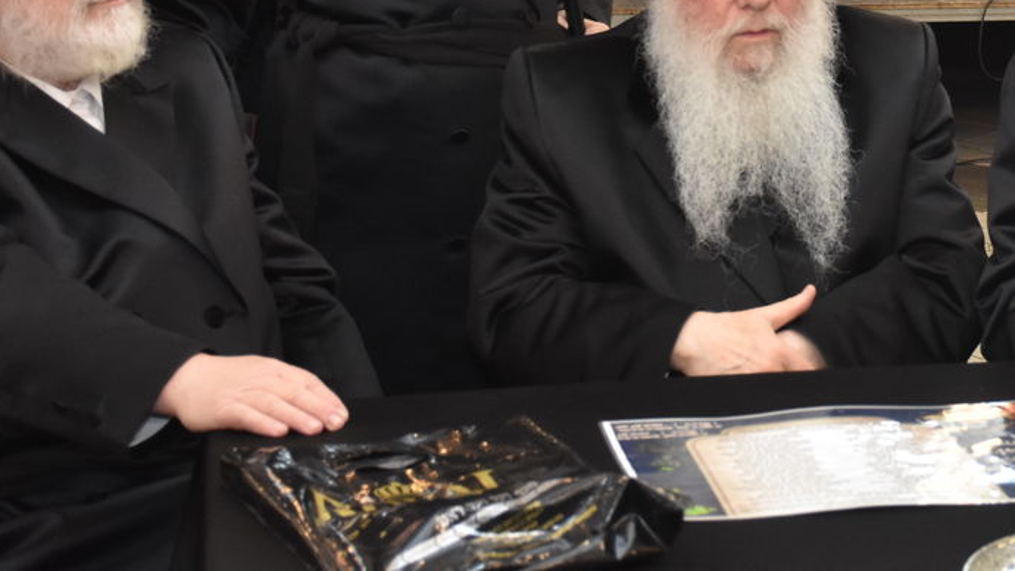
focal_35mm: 102
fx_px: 2745
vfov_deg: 11.7
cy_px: -26
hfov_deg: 20.5
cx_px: 927
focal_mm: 32
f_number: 5.6
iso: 1600
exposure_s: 1/60
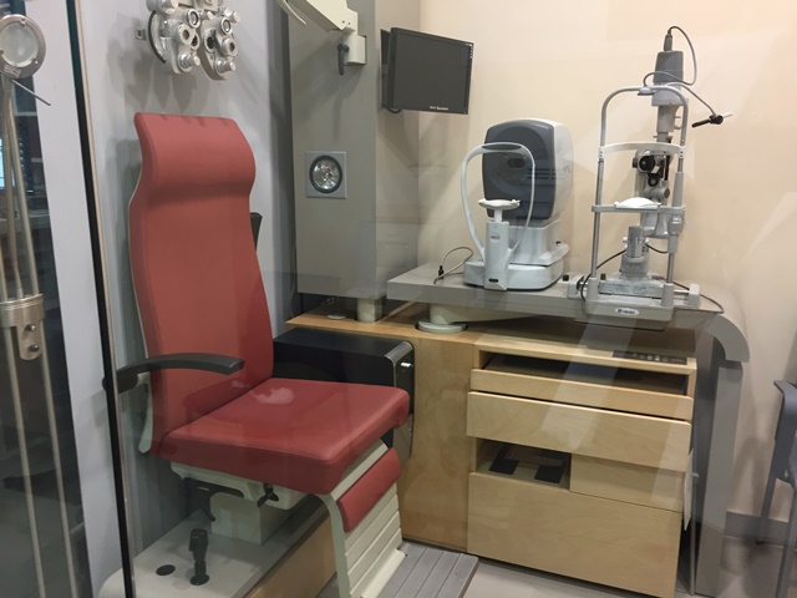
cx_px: 398
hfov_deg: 61.7
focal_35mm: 29
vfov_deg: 48.2
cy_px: 299
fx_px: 668
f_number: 2.2
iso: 100
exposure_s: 1/33
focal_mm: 4.15
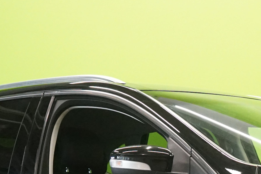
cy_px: 263
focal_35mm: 145
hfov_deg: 14.0
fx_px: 1051
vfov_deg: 9.2
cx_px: 244
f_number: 5.6
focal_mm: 43
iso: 6400
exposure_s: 1/320
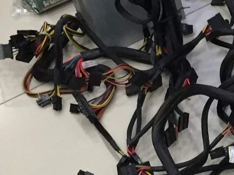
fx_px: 1021
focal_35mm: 151
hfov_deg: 12.2
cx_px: 387
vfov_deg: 9.8
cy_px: 147
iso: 160
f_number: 2.2
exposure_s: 1/33
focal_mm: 4.15
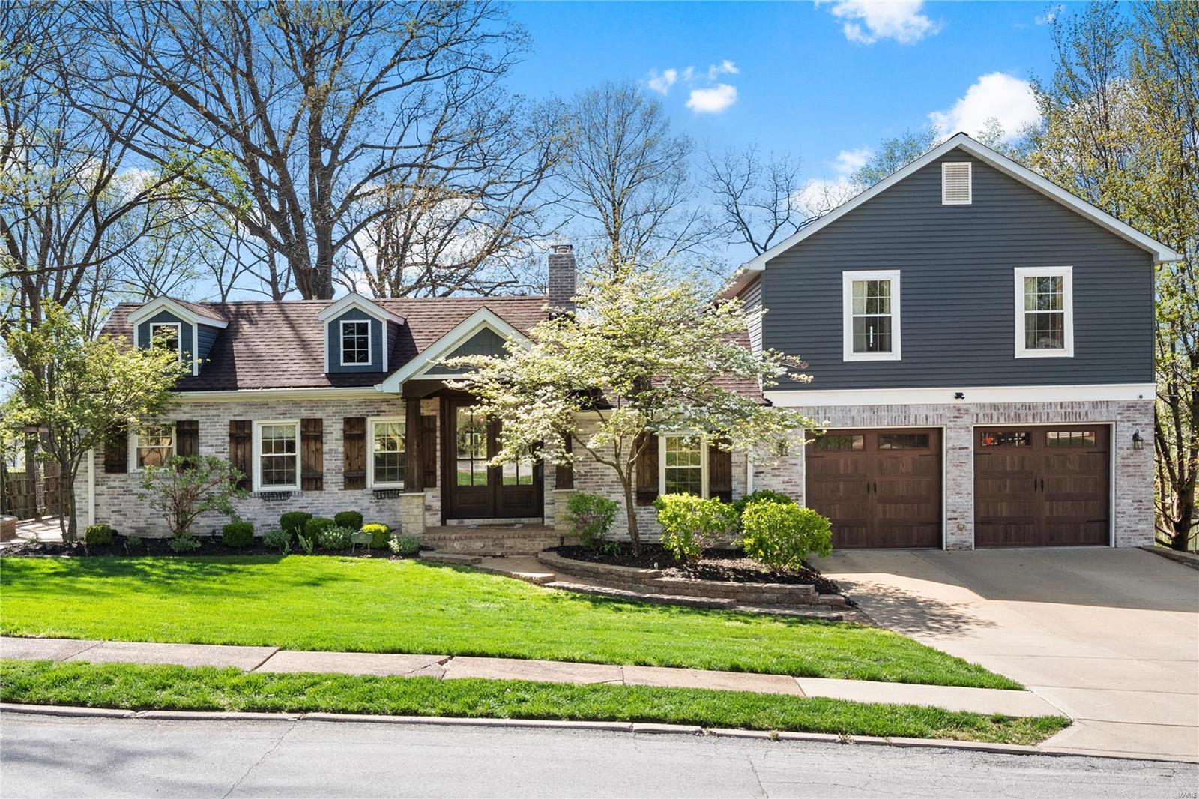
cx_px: 600
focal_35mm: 36
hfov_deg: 53.1
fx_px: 1199
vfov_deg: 36.9
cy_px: 400
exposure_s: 1/250
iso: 400
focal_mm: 18
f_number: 8
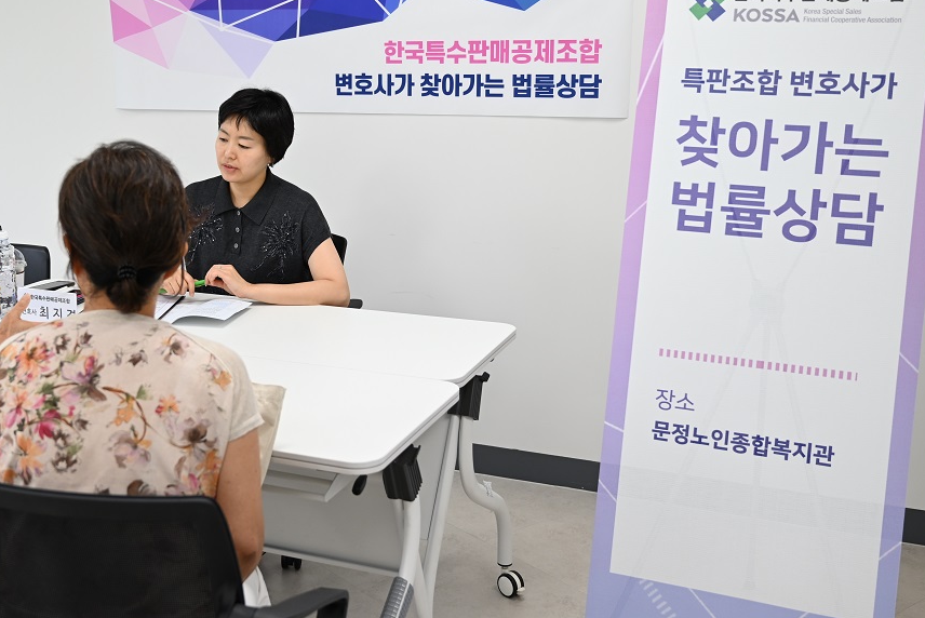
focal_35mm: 44
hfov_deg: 44.6
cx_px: 367
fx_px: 1122
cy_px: 249
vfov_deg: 30.7
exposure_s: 1/125
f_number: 4
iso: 450
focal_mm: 34.5
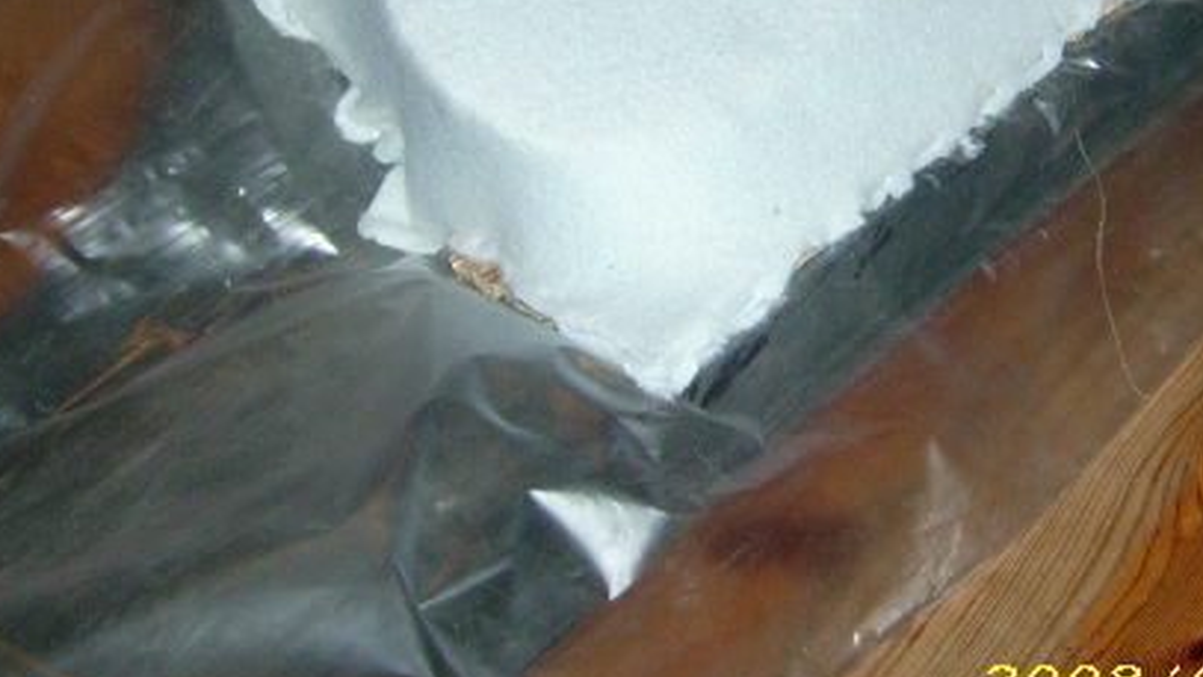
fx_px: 1914
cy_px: 80
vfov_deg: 19.7
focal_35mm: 60
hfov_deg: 34.6
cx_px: 783
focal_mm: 5.95
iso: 100
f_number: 2.8
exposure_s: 1/60
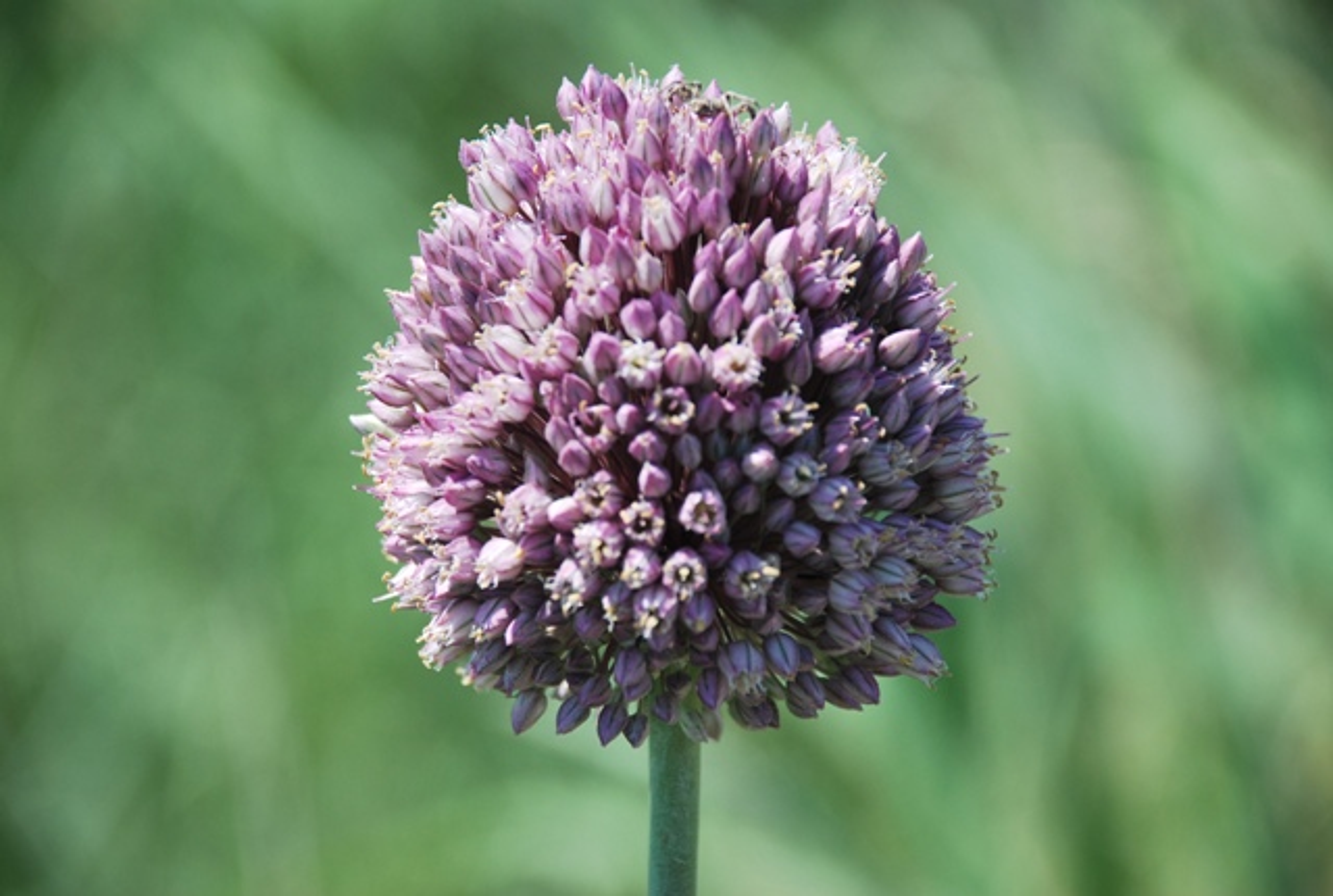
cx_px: 666
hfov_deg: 10.1
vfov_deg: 6.8
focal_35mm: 202
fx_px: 7516
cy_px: 448
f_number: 5.6
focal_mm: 135
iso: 200
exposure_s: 1/500
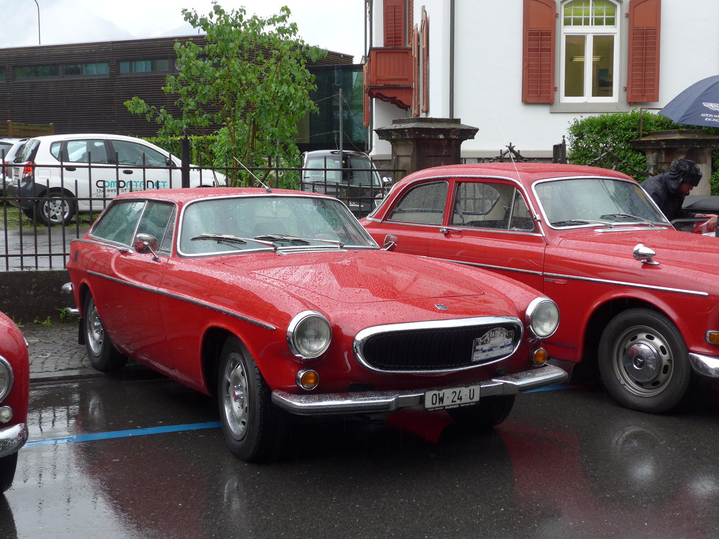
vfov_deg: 29.7
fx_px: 1018
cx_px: 360
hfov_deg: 38.9
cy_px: 270
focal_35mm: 49
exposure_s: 1/100
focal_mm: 10.1
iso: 80
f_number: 3.2
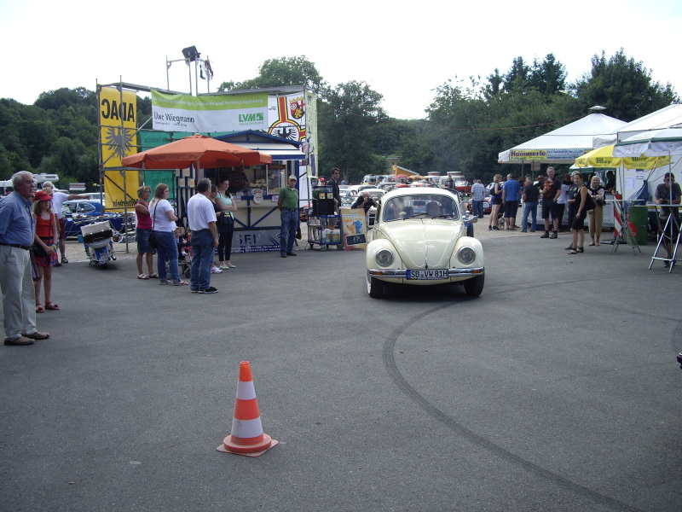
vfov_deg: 37.7
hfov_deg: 49.0
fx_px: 749
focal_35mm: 38
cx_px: 341
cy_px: 256
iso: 50
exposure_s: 1/200
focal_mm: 7.9
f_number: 2.8
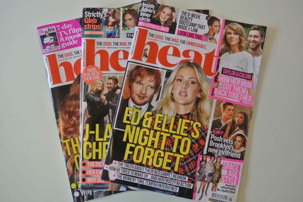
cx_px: 152
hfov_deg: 58.7
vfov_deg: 41.2
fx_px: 270
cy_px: 101
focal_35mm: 32
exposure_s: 1/60
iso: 450
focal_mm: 12.2
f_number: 3.8
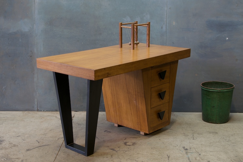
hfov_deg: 38.9
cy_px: 81
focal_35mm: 51
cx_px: 122
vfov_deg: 26.5
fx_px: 344
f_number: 13
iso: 100
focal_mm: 34
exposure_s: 2.5
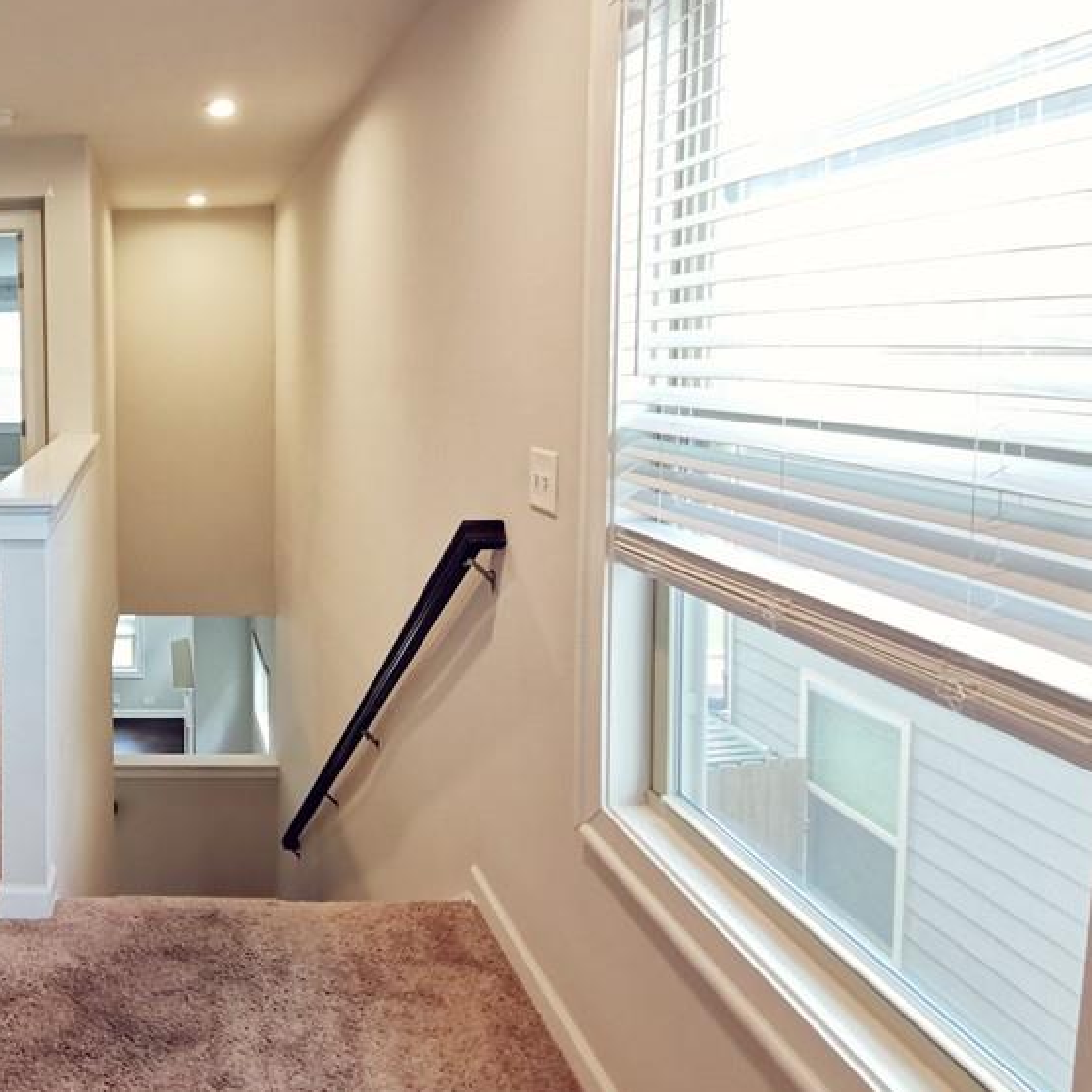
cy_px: 429
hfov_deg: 53.2
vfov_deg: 60.4
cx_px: 104
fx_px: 928
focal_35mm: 26
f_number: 2.2
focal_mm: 2.35
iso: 400
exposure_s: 1/40
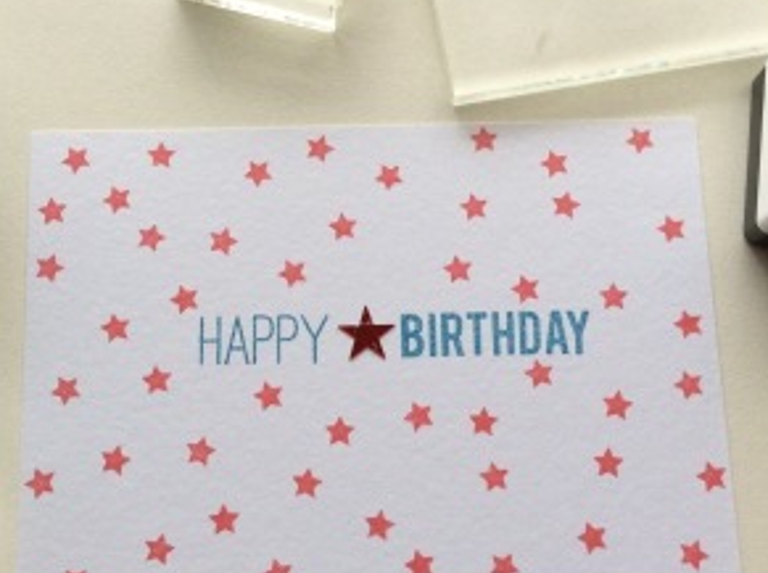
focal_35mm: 55
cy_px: 244
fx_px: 1218
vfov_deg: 26.4
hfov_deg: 35.0
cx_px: 354
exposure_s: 1/60
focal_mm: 3.3
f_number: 2.4
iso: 40
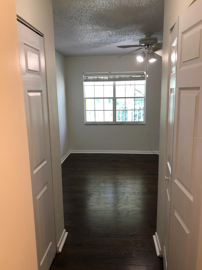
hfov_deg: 48.2
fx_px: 226
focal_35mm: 29
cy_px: 137
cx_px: 101
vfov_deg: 61.7
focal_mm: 3.99
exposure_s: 1/20
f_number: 1.8
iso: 40
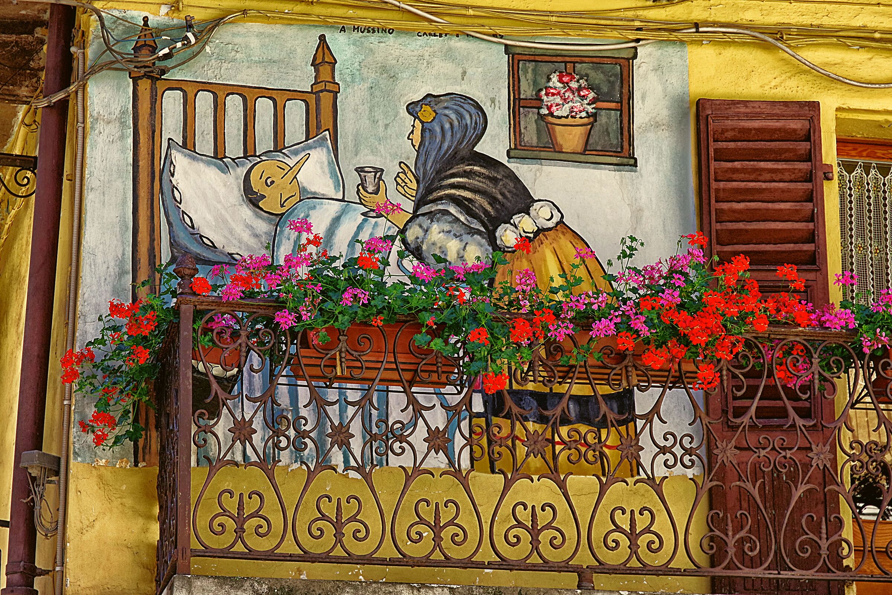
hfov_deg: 16.1
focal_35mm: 127
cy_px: 298
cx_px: 446
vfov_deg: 10.8
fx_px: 3147
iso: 560
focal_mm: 85
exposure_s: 1/90
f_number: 8
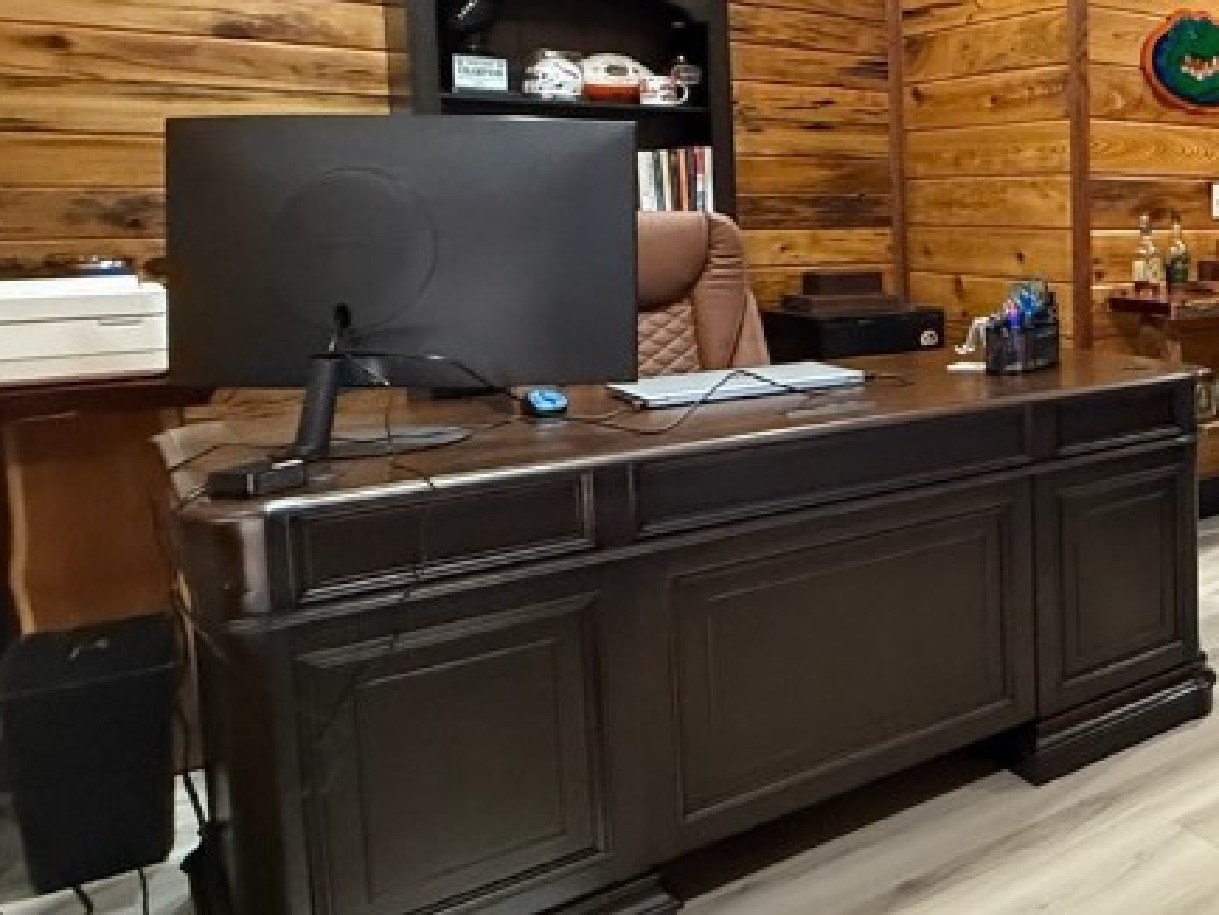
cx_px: 1359
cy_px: 298
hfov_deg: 42.6
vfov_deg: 42.4
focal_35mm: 33
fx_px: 1163
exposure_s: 1/60
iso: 640
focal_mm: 2.22
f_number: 2.2
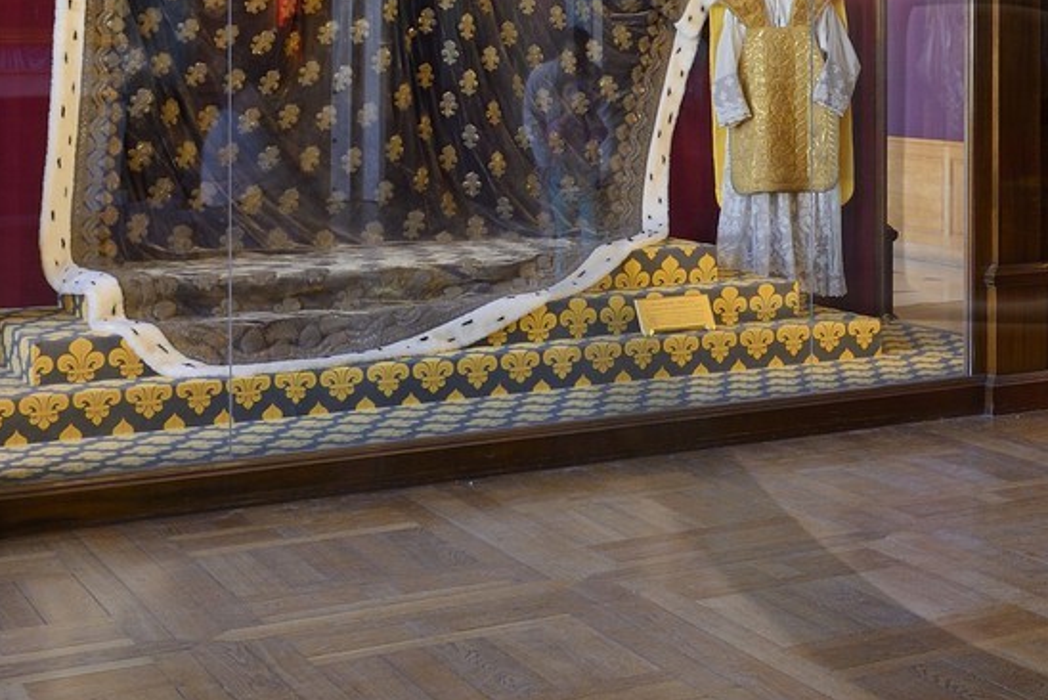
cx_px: 1277
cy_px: 10
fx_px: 2039
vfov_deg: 19.0
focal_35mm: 70
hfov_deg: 25.6
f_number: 10
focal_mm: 24
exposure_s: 2
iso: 200
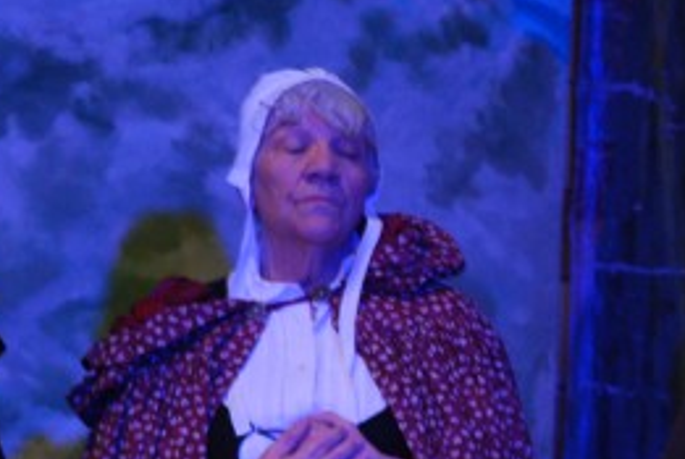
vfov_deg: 3.6
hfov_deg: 5.3
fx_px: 7361
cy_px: 332
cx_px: 549
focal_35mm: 386
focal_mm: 105
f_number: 4.8
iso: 800
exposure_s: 1/50
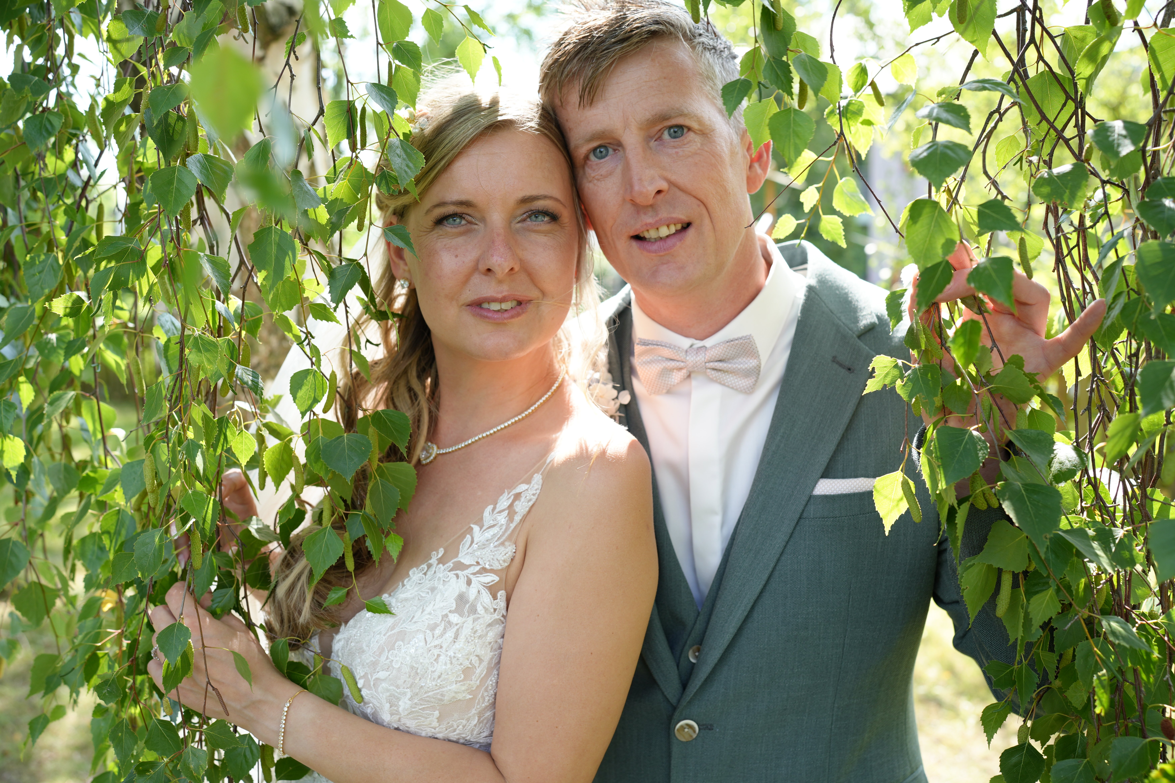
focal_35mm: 35
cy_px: 392
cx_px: 588
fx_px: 1142
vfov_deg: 37.9
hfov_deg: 54.4
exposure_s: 1/200
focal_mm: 35
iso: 160
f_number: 4
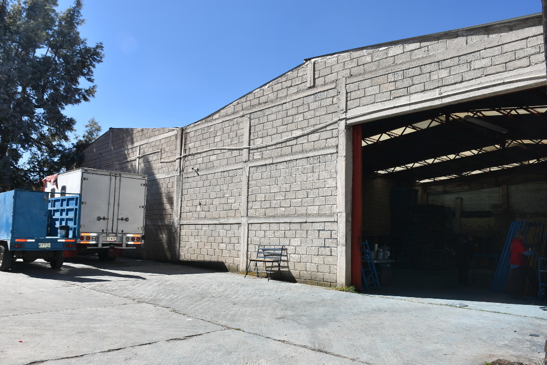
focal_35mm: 30
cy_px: 182
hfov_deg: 61.9
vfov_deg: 43.6
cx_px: 274
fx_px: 456
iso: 100
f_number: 7.1
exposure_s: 1/250
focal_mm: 20
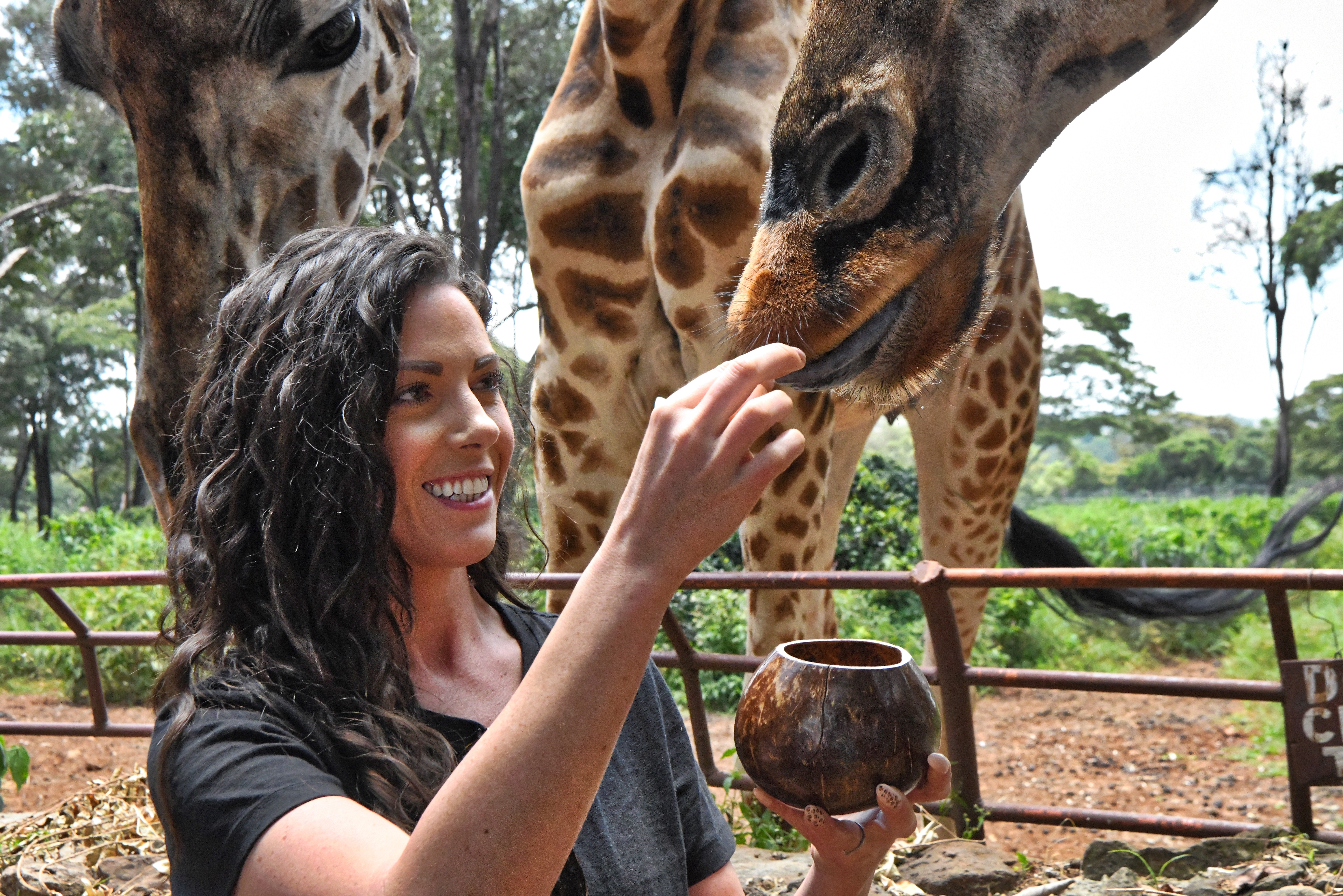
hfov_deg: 38.2
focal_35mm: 52
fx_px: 1940
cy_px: 448
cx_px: 672
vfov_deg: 26.0
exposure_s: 1/1000
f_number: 16
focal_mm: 52
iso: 10000
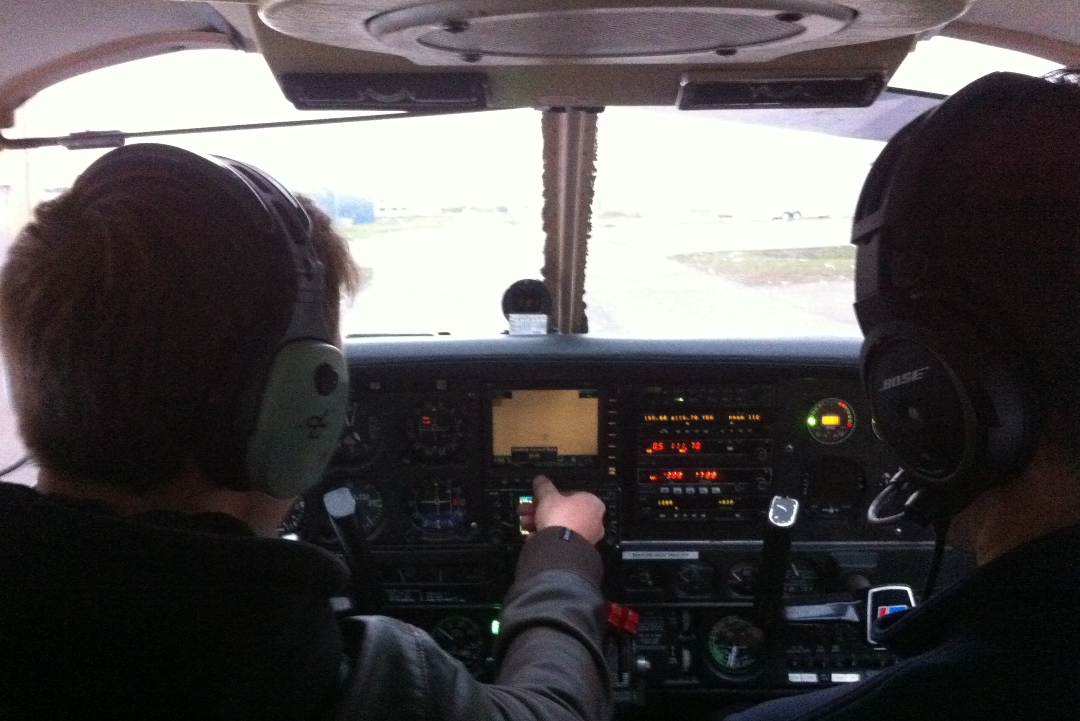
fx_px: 1110
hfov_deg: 51.9
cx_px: 538
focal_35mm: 37
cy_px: 401
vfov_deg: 35.9
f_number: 2.8
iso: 1000
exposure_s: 1/15
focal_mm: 3.85
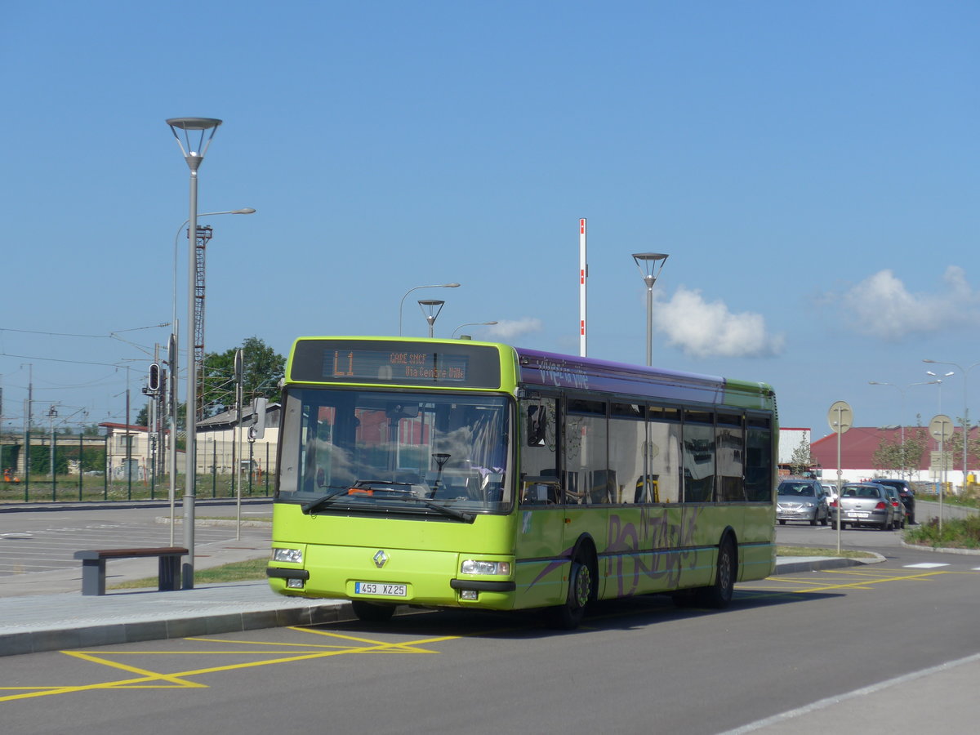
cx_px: 490
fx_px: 3114
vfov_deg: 13.5
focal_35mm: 110
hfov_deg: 17.9
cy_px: 368
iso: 80
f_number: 4.9
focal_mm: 21.6
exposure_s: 1/800
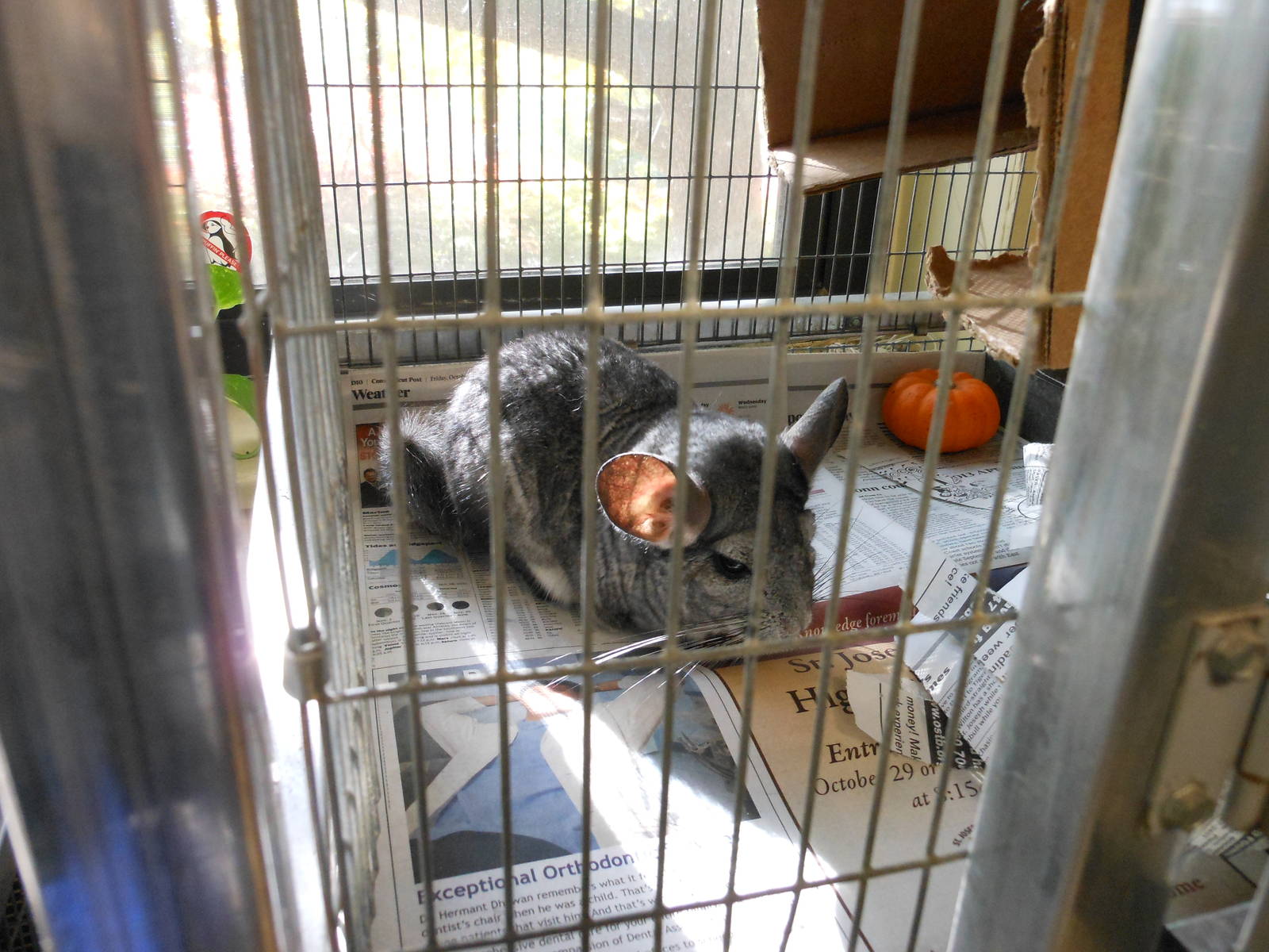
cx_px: 634
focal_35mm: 28
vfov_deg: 49.7
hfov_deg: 63.4
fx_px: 1026
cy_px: 476
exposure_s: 1/25
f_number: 3.7
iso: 400
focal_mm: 5
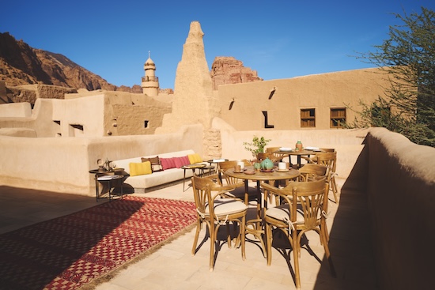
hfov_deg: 73.5
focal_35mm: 24
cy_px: 145
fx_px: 291
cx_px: 218
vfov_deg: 53.0
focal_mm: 24.1
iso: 50
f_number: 2.8
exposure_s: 1/2000
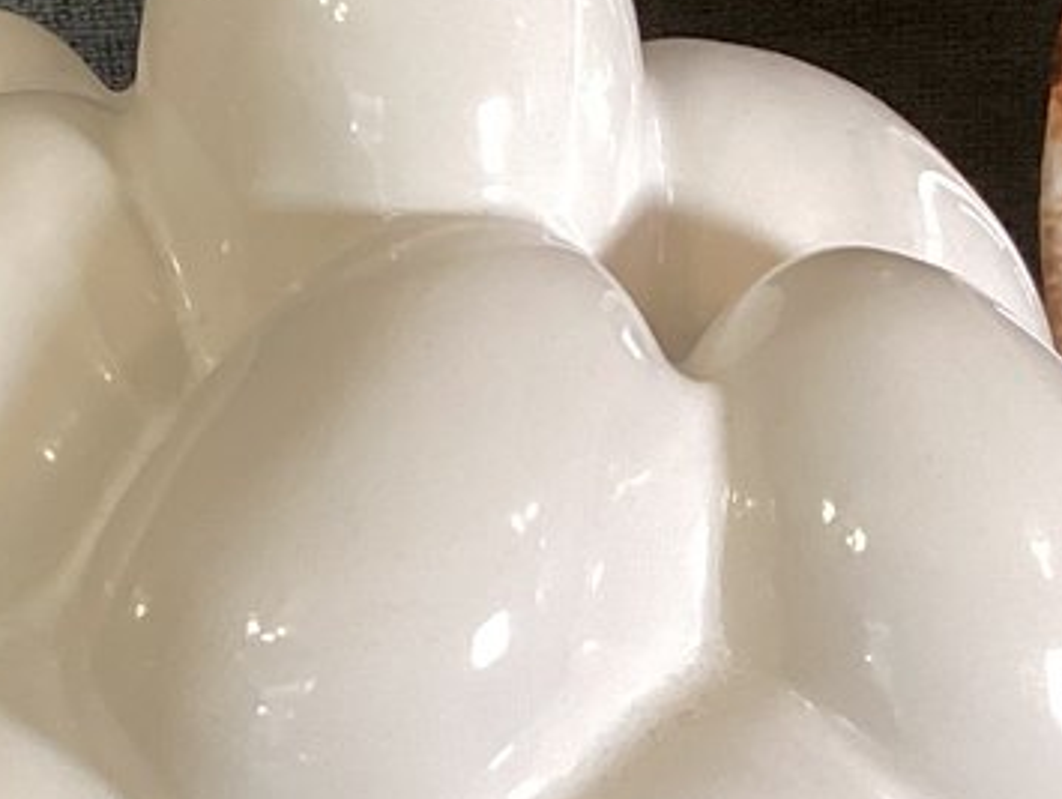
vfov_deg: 11.0
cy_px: 980
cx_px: 597
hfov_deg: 14.9
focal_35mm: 132
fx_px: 4054
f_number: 2.4
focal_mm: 3.3
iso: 125
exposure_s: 1/60
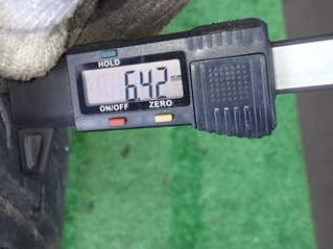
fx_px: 452
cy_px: 98
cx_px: 22
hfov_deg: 37.3
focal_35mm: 47
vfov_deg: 30.8
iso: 200
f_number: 2
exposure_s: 1/50
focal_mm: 4.5
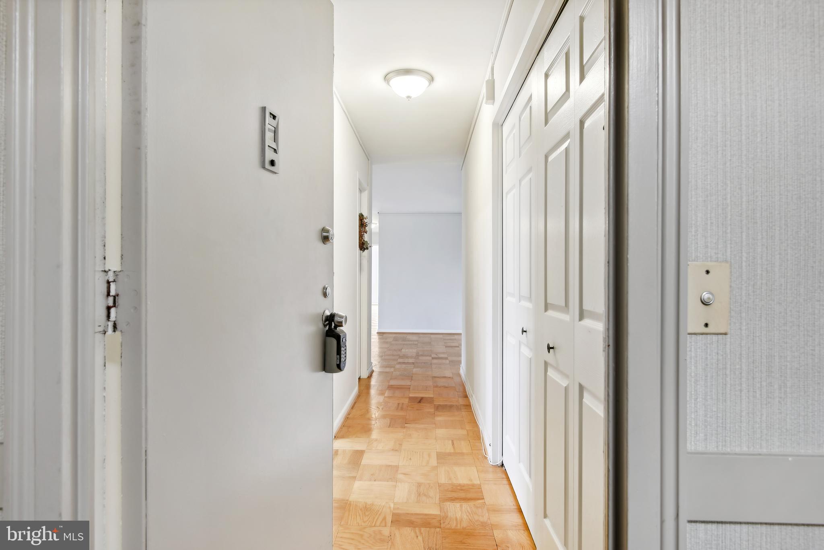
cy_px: 275
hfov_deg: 84.0
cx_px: 412
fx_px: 458
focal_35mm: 20
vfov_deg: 62.0
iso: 400
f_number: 8
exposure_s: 1/4
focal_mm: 20
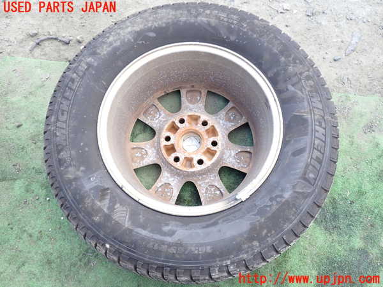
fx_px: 332
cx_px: 192
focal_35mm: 30
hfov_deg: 60.0
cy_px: 144
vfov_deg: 46.8
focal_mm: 5.4
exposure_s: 1/80
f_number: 2.3
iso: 100
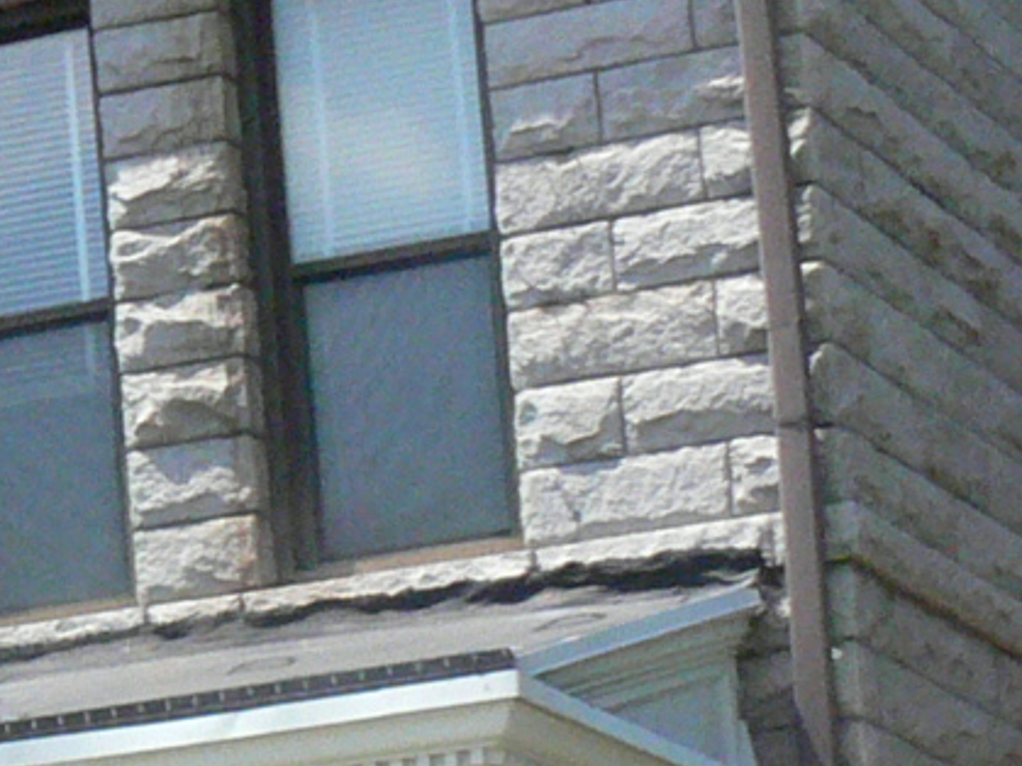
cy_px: 585
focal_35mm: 214
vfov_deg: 6.9
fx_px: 6316
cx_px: -1871
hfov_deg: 8.1
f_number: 6.3
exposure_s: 1/640
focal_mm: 7.4
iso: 200
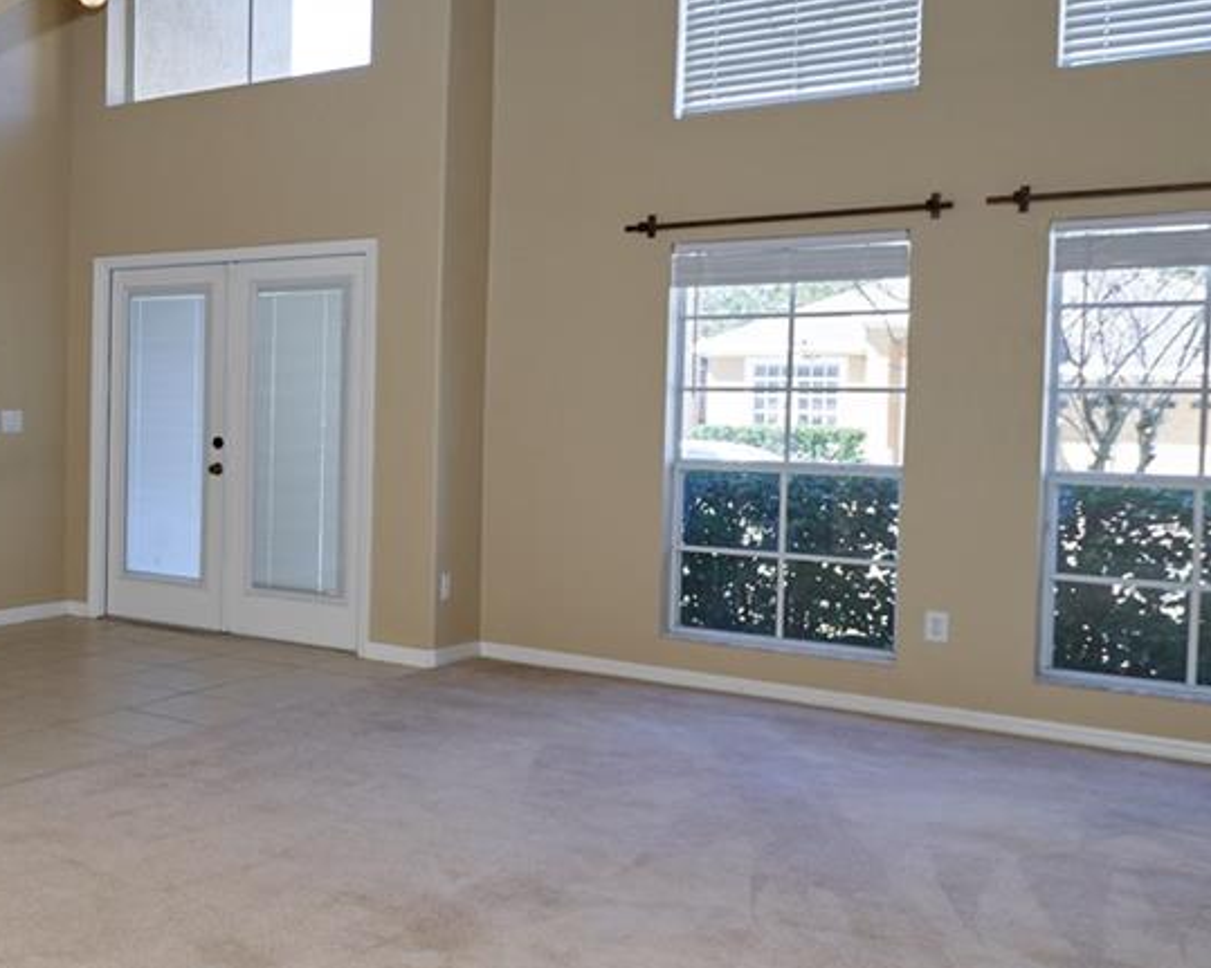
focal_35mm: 39
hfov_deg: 39.7
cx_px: -65
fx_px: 1398
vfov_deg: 38.2
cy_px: 420
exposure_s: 1/160
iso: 400
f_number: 4
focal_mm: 14
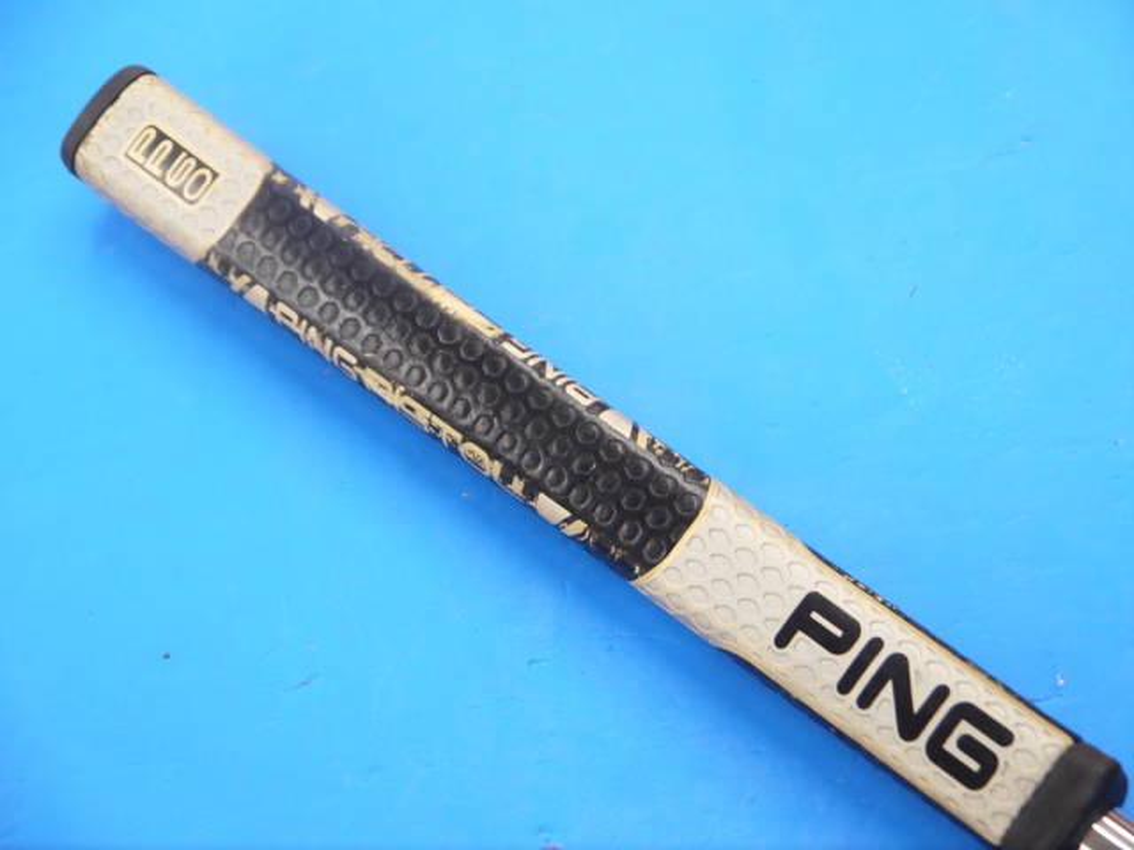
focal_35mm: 84
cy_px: 425
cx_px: 567
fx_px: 2752
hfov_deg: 23.3
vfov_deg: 17.6
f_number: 5.6
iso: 640
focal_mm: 42
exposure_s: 1/80
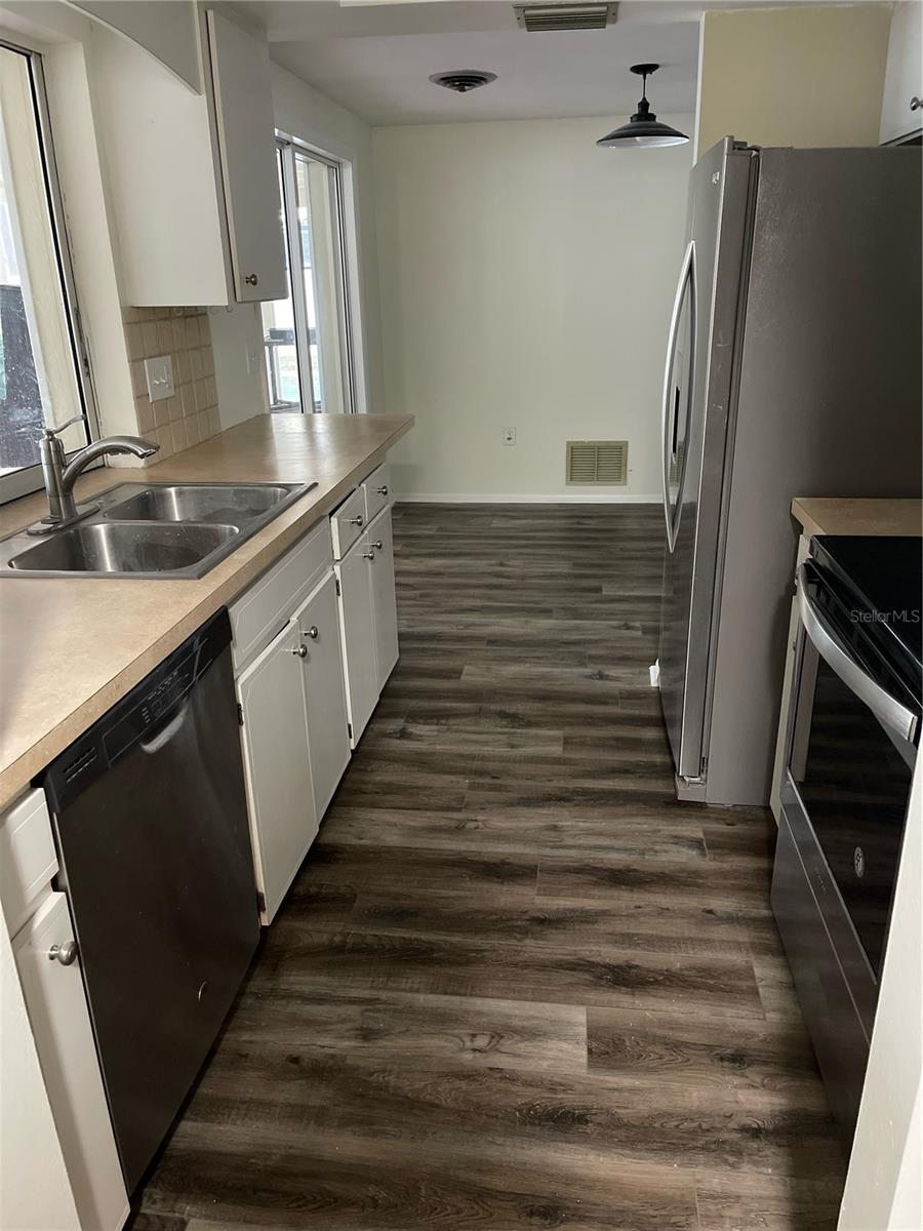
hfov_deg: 53.1
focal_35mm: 26
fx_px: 924
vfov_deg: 67.3
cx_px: 462
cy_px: 616
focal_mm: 5.1
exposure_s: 1/30
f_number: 1.6
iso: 640
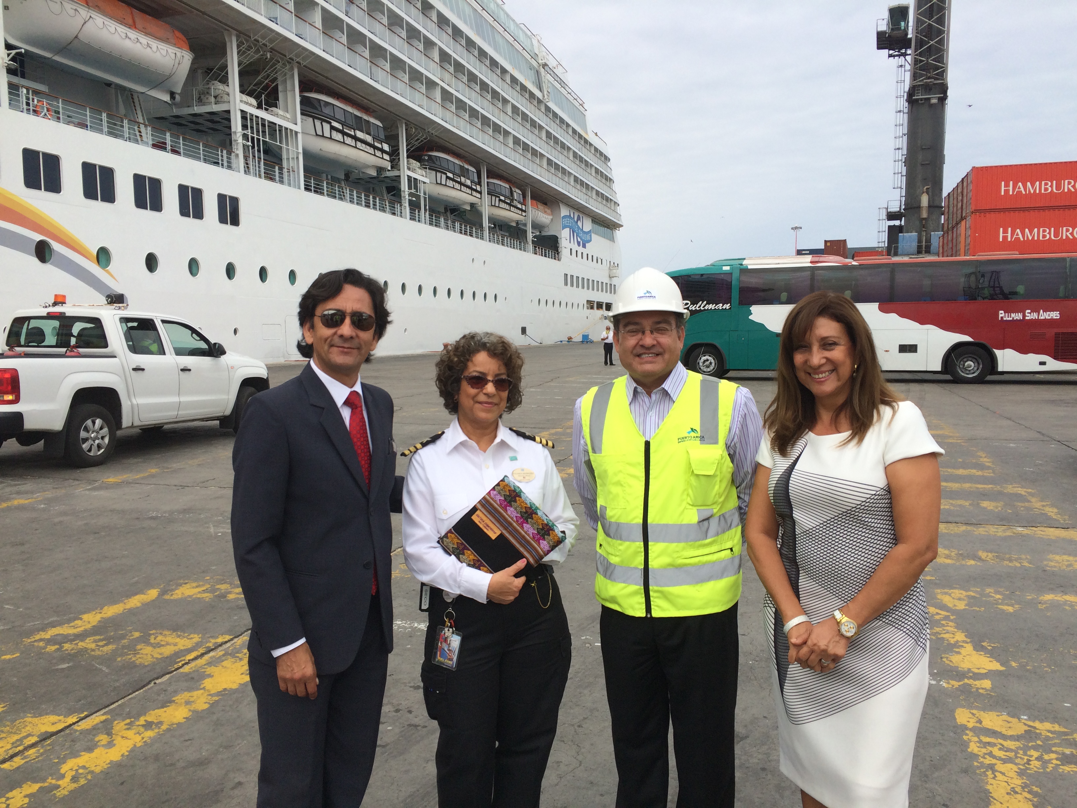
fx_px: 902
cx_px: 538
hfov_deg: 61.7
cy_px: 404
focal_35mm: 29
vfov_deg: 48.2
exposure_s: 1/1866
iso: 32
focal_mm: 4.15
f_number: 2.2
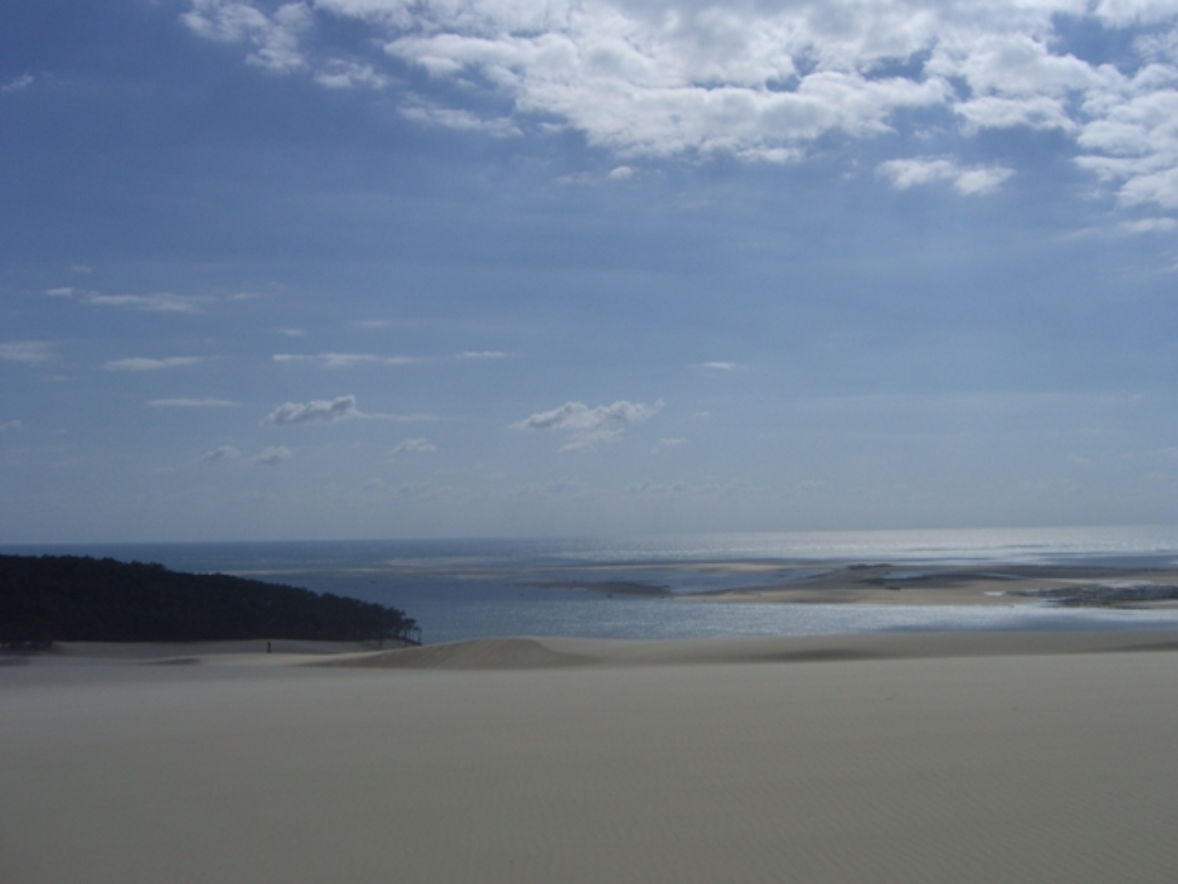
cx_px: 589
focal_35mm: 38
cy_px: 442
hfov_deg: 49.0
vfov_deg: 37.7
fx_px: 1293
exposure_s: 1/1000
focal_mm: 7.9
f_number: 8
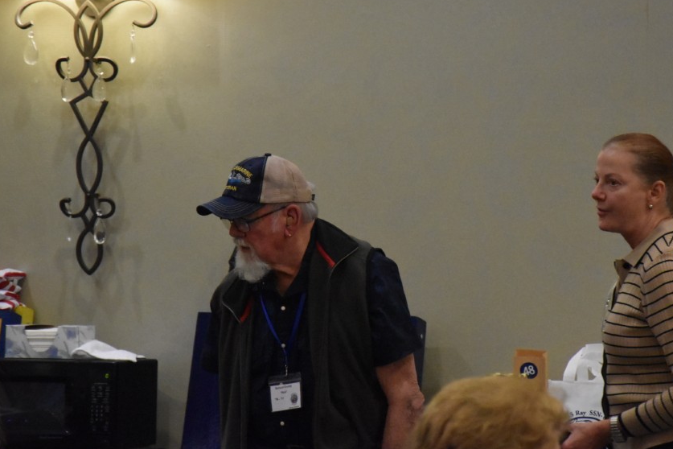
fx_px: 4051
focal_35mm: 217
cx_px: 344
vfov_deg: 6.3
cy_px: 173
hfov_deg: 9.5
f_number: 5.6
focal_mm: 105
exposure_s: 1/125
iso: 5600
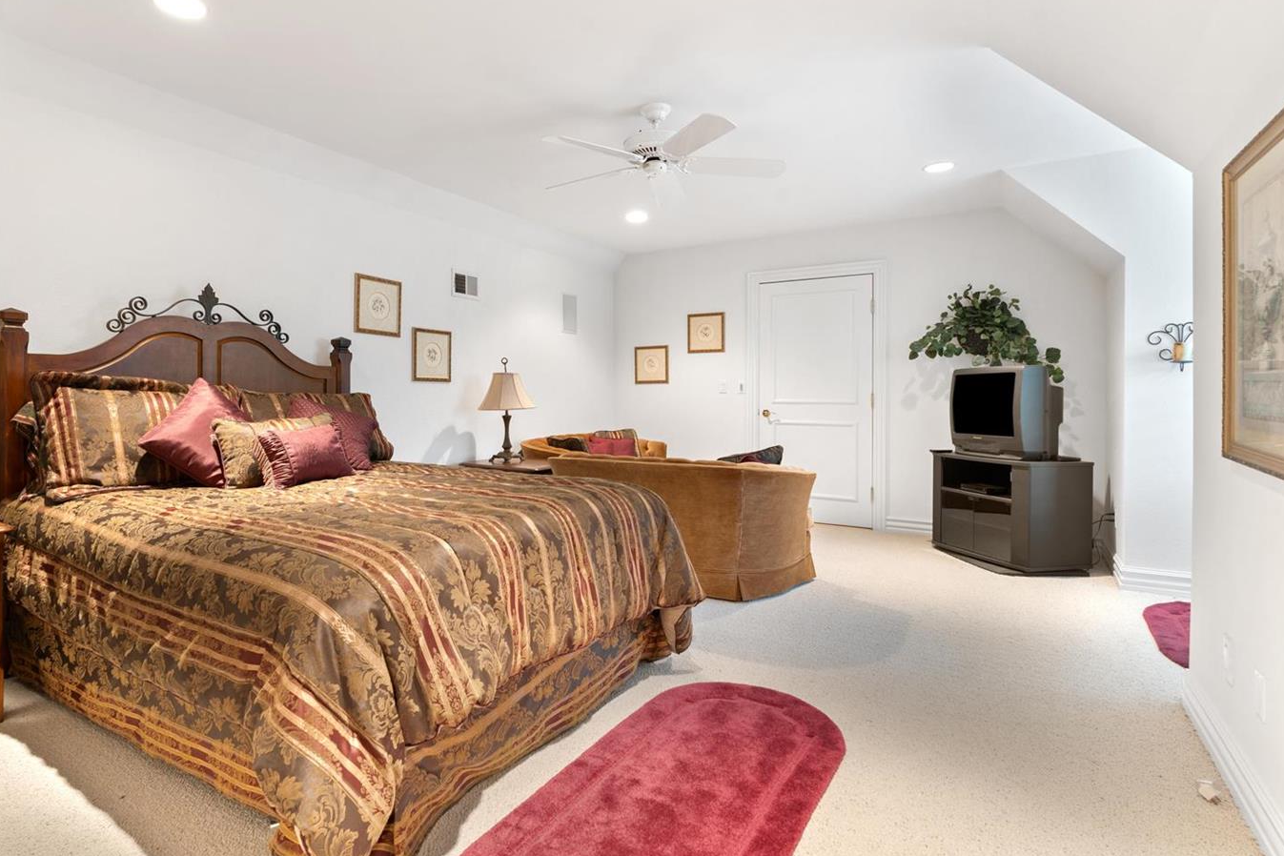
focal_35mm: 19
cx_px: 573
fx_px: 678
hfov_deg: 86.6
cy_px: 406
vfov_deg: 64.5
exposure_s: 6
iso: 400
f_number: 8
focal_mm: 16
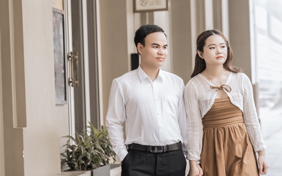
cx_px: 102
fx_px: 960
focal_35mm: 125
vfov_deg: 10.5
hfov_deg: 16.7
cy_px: 92
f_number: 2.8
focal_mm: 85
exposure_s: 1/500
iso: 500
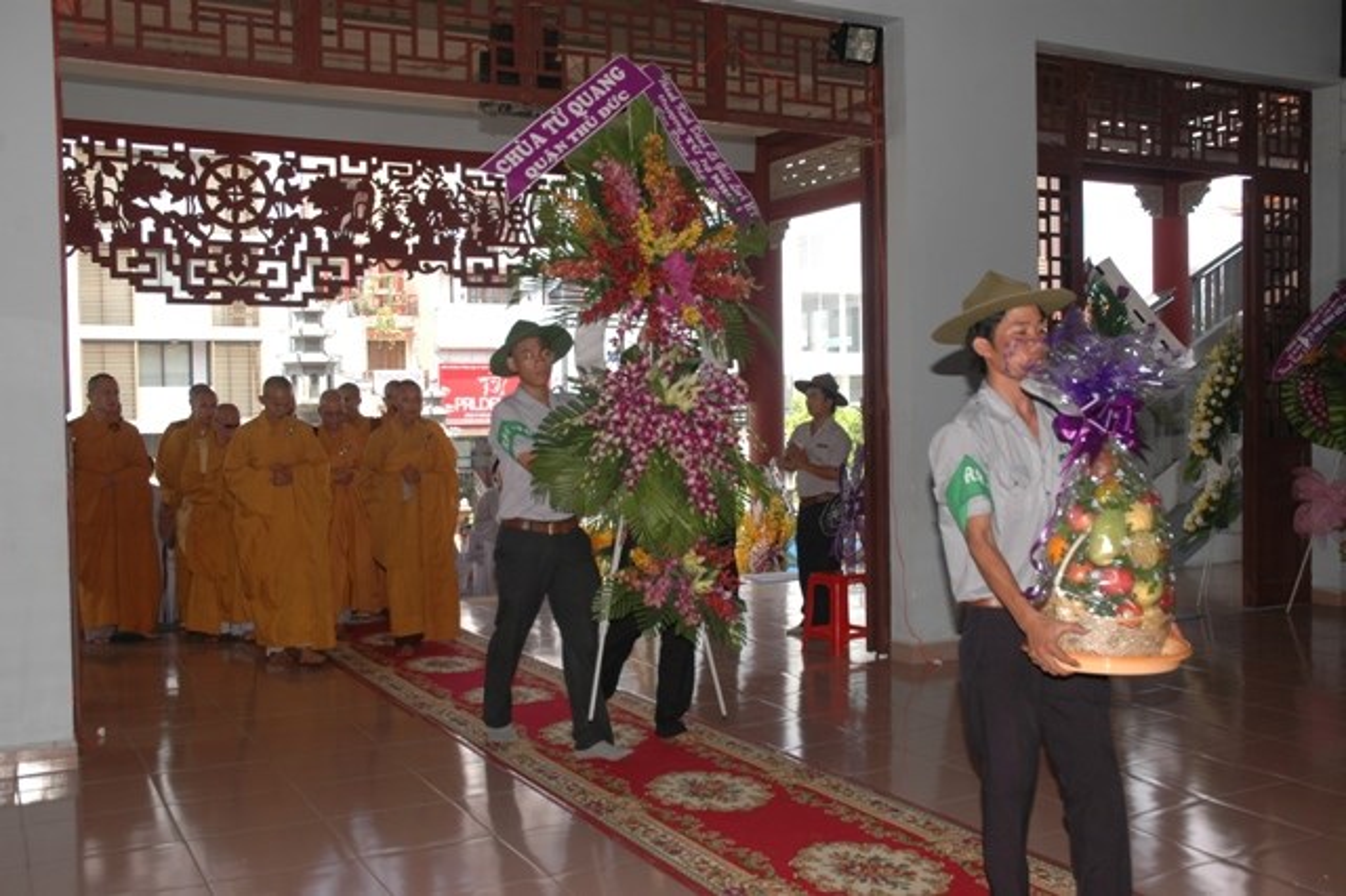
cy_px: 448
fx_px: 1345
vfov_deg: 36.8
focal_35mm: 36
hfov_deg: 53.2
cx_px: 673
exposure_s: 1/160
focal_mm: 24
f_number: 6.3
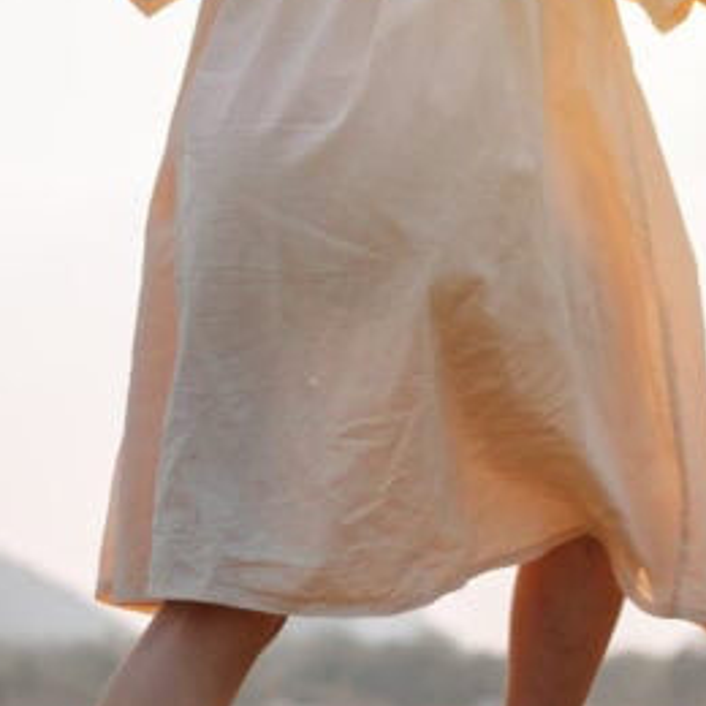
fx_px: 2700
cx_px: 413
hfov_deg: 14.9
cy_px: 235
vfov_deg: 14.9
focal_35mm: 117
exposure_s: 1/3200
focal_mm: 35
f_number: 2.8
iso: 160
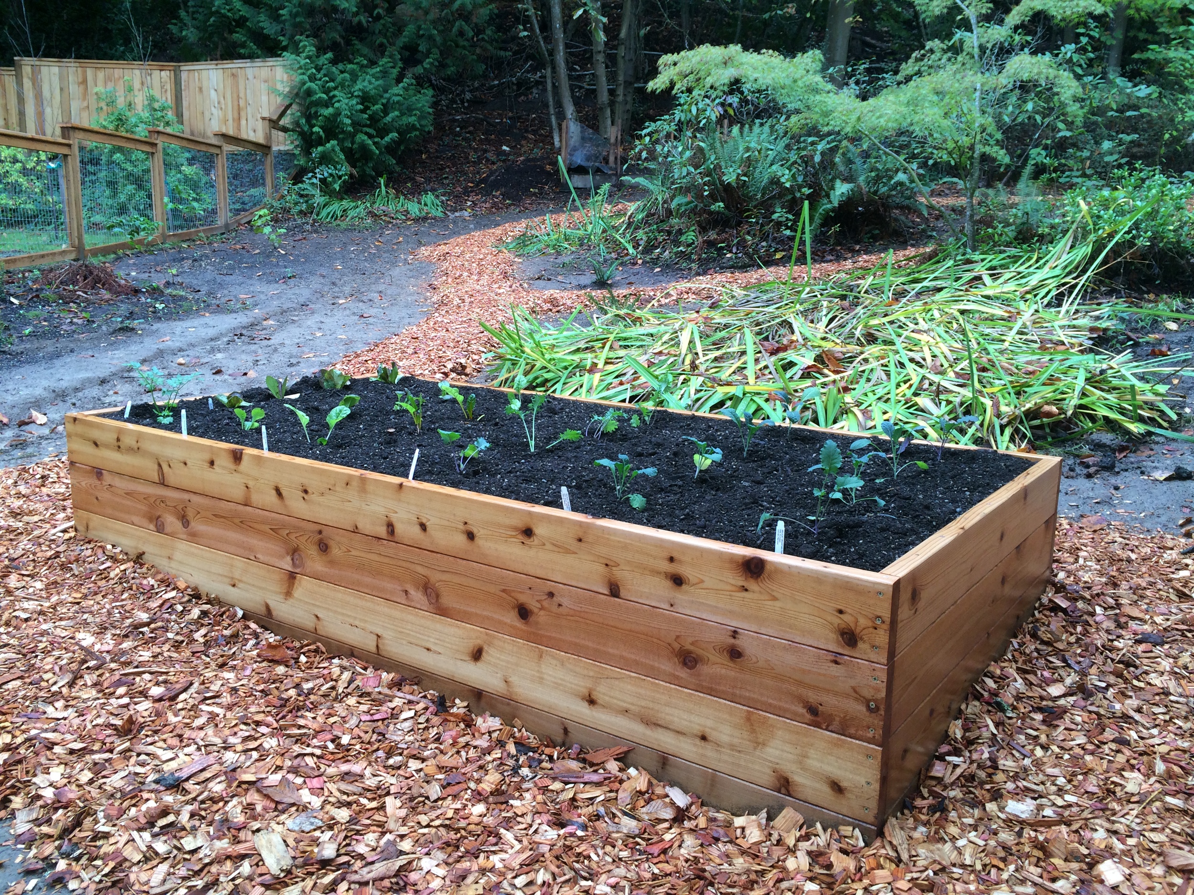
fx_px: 1035
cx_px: 597
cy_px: 448
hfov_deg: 60.0
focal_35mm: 30
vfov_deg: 46.8
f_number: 2.2
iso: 64
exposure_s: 1/120
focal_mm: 4.12
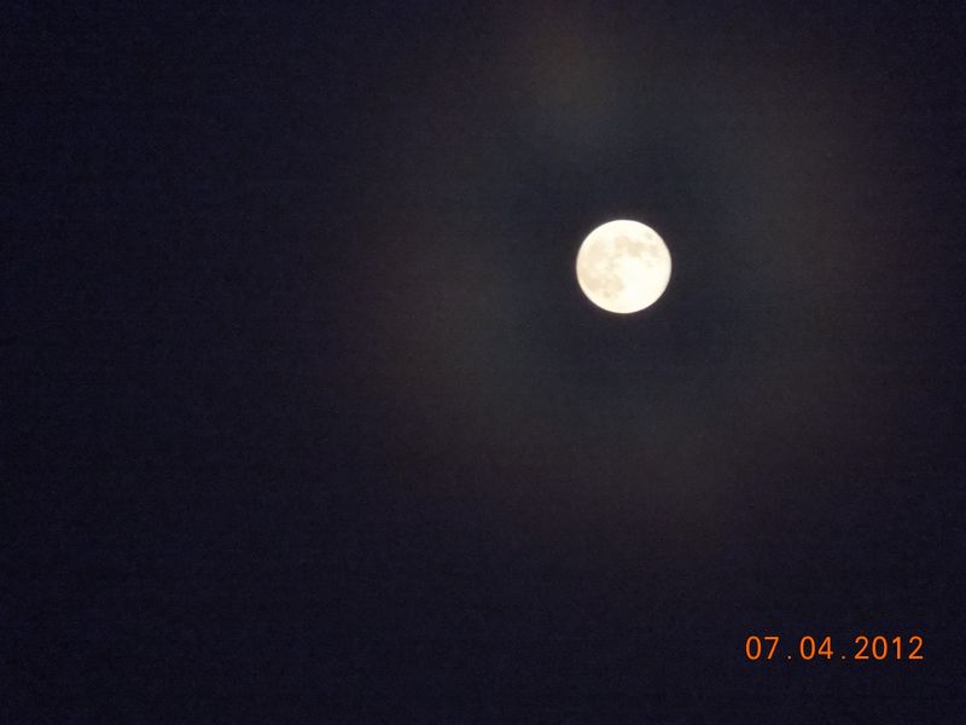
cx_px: 483
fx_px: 9767
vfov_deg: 4.2
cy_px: 362
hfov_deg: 5.7
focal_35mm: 350
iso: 3200
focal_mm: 63
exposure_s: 1/15
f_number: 5.9
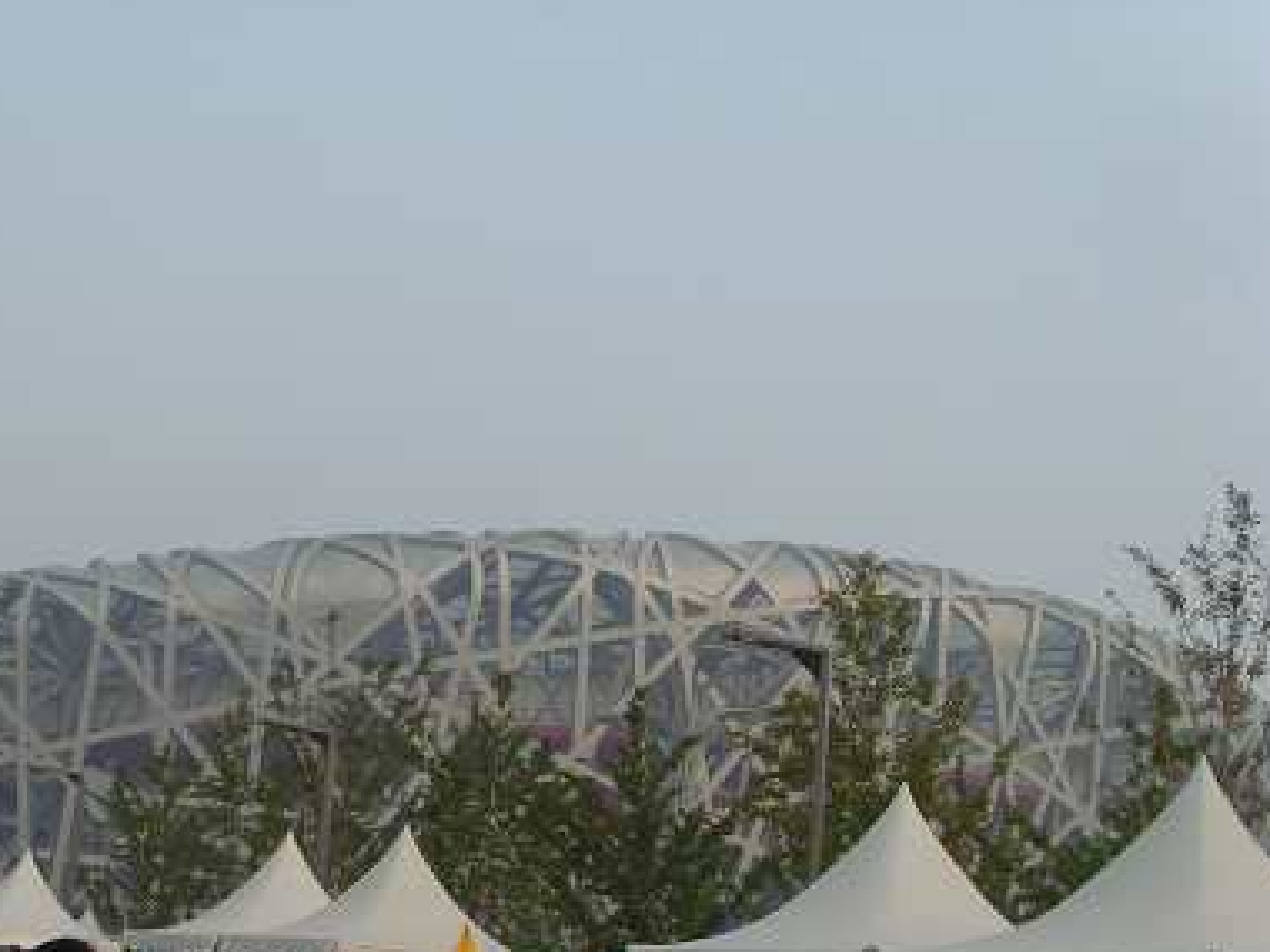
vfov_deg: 26.4
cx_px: 358
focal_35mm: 55
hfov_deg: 34.4
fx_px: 2018
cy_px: 653
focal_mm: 6
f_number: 5.5
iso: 80
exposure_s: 1/180
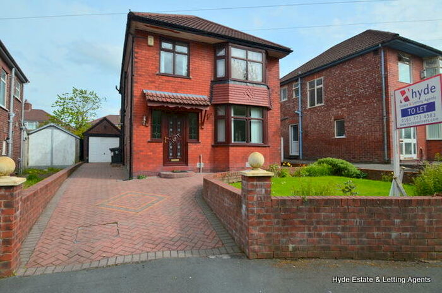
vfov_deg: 67.2
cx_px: 221
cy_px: 146
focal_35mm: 18
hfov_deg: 90.1
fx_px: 221
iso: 280
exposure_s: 1/250
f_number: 10
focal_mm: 12
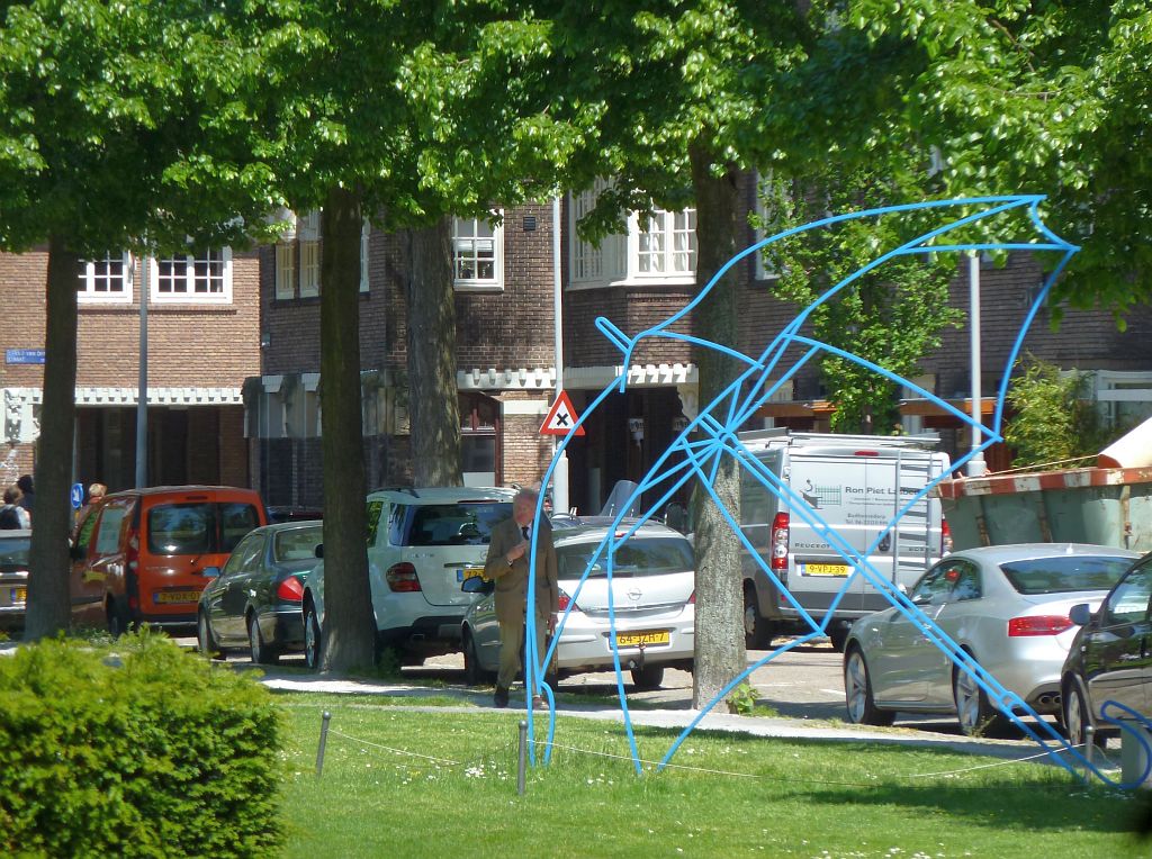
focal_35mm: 278
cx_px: 576
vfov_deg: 5.3
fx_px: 9234
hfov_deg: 7.1
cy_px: 430
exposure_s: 1/200
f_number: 4.8
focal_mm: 45.7
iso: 80
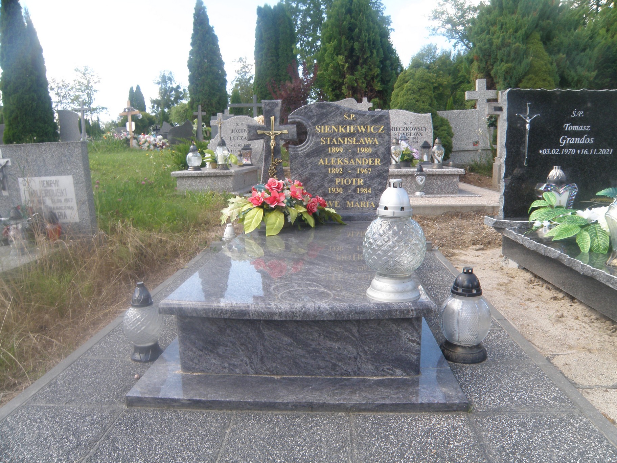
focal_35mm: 26
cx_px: 308
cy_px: 232
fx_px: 463
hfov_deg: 67.3
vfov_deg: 53.1
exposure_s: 1/80
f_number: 5.6
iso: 64
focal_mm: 4.6
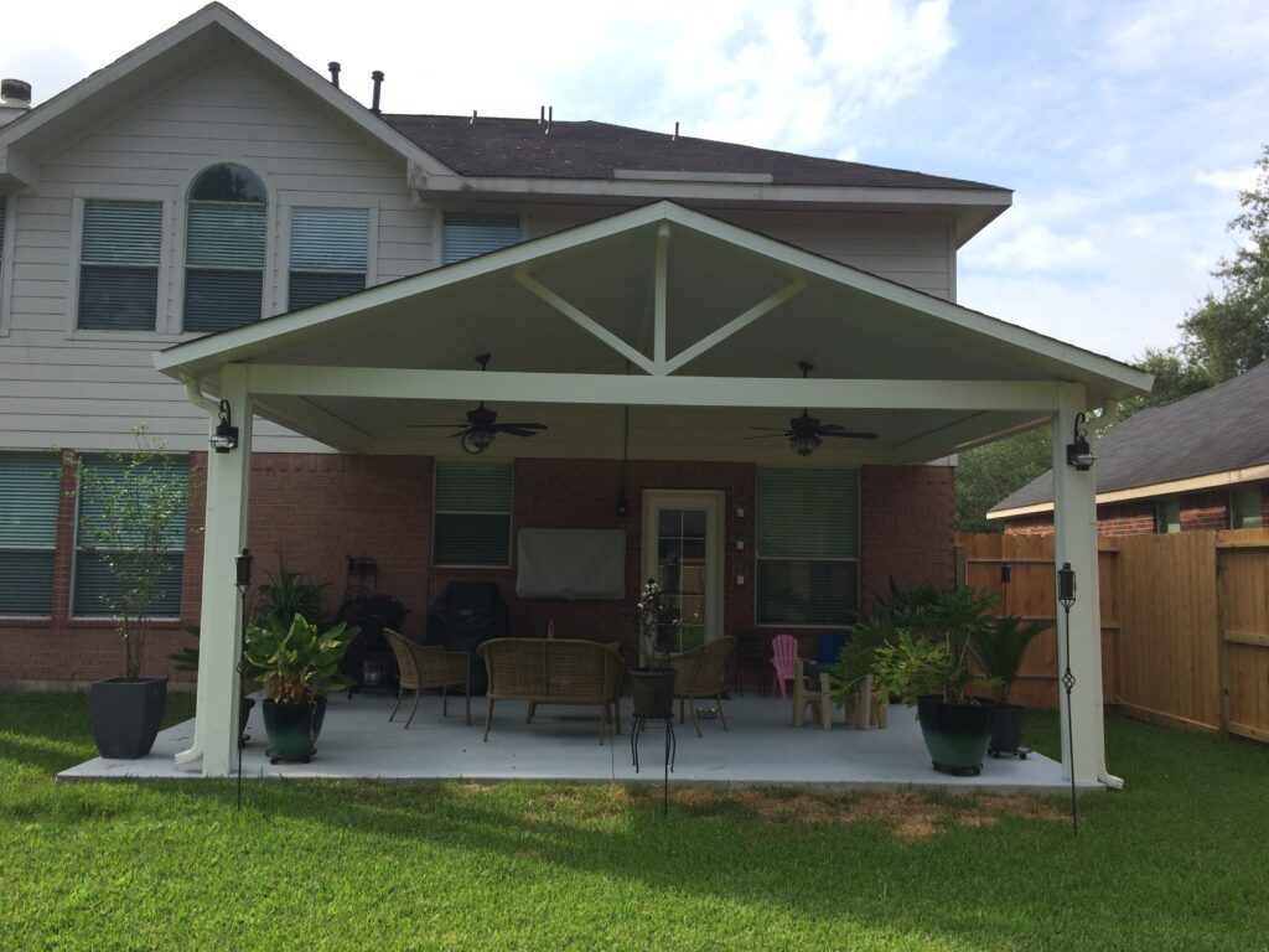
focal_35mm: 29
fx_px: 1063
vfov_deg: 48.2
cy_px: 476
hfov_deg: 61.7
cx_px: 634
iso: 32
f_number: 2.2
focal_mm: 4.15
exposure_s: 1/1282
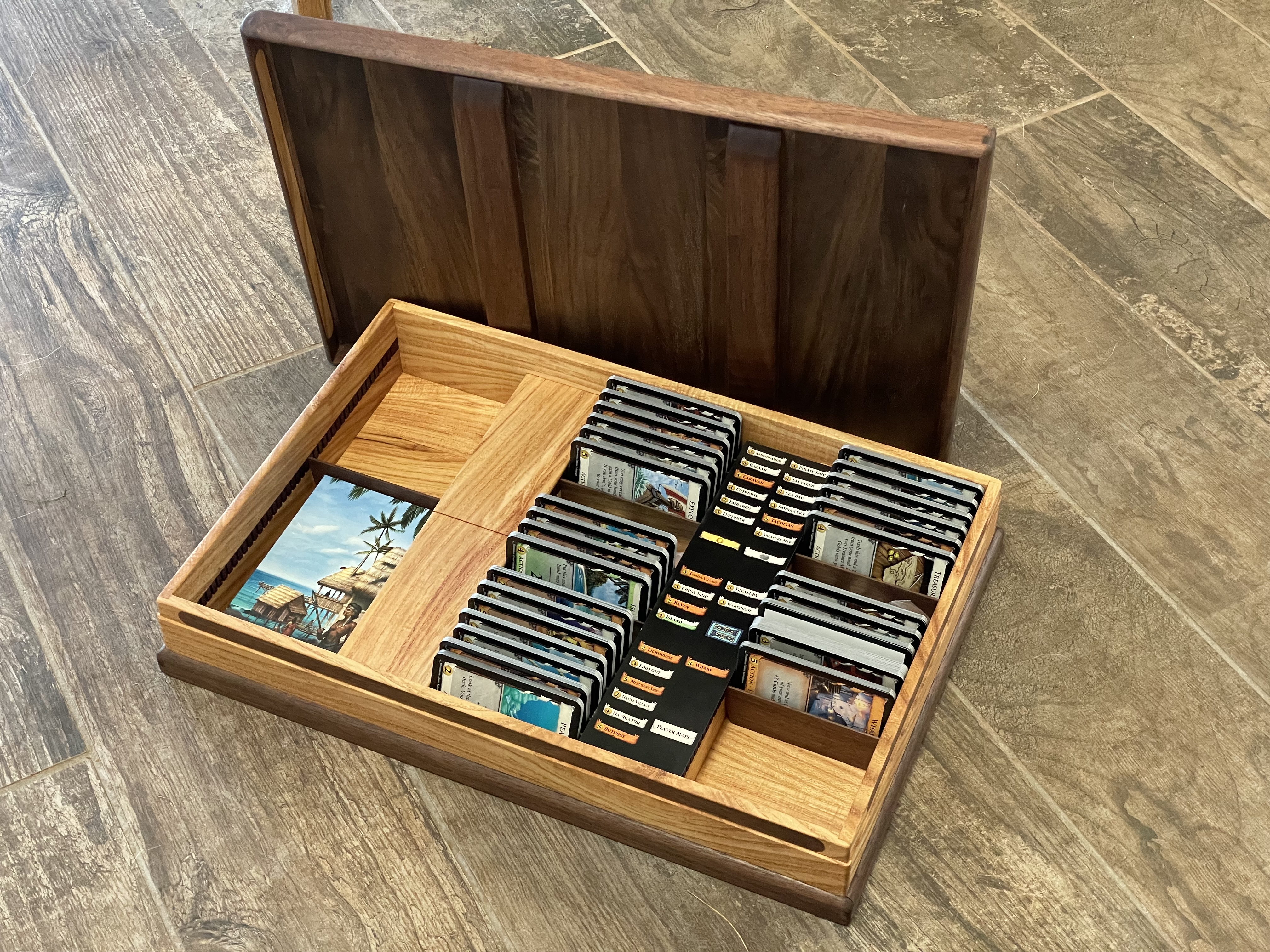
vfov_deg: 28.0
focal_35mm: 52
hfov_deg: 36.8
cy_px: 476
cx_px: 635
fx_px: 1908
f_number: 2
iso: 500
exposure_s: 1/60
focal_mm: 6
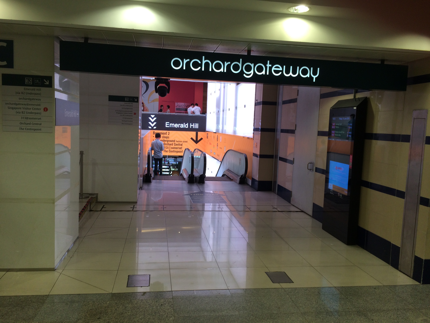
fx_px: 360
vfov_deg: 48.2
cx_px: 215
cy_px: 162
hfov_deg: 61.7
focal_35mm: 29
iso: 50
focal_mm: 4.15
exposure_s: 1/50
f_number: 2.2
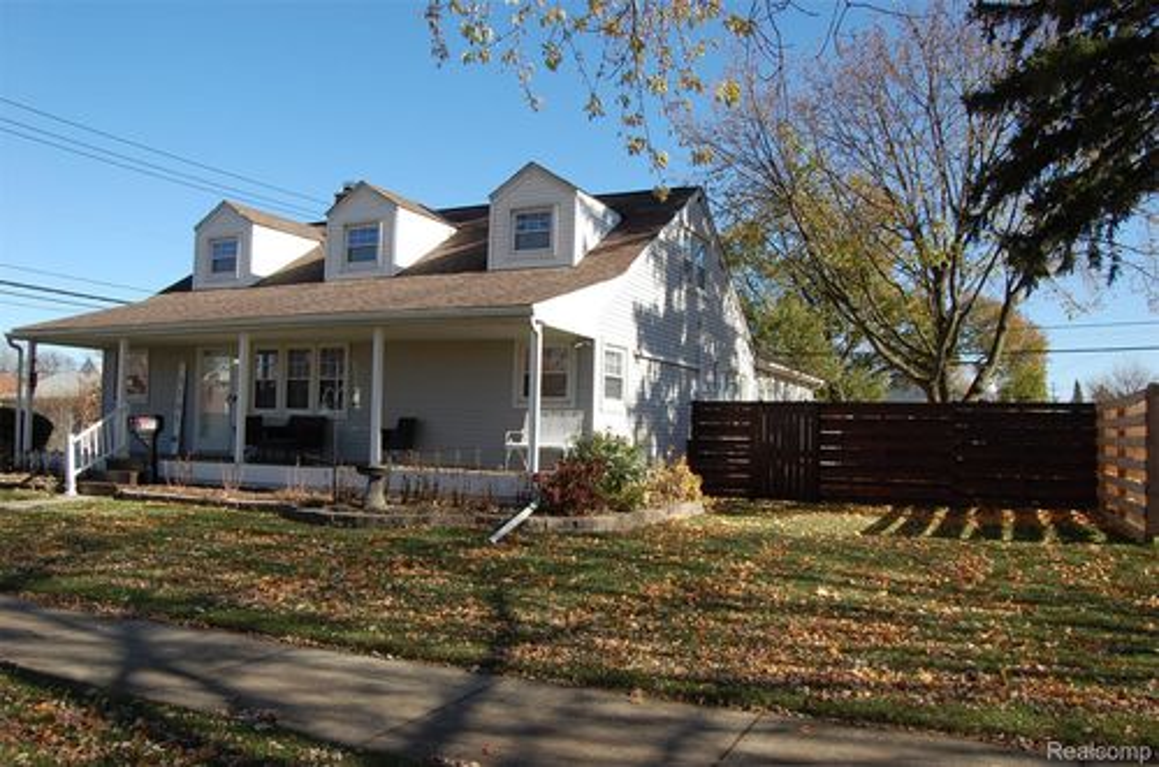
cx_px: 580
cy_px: 384
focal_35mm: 27
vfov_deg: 47.7
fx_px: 867
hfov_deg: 67.5
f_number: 9
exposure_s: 1/320
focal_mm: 18
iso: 200
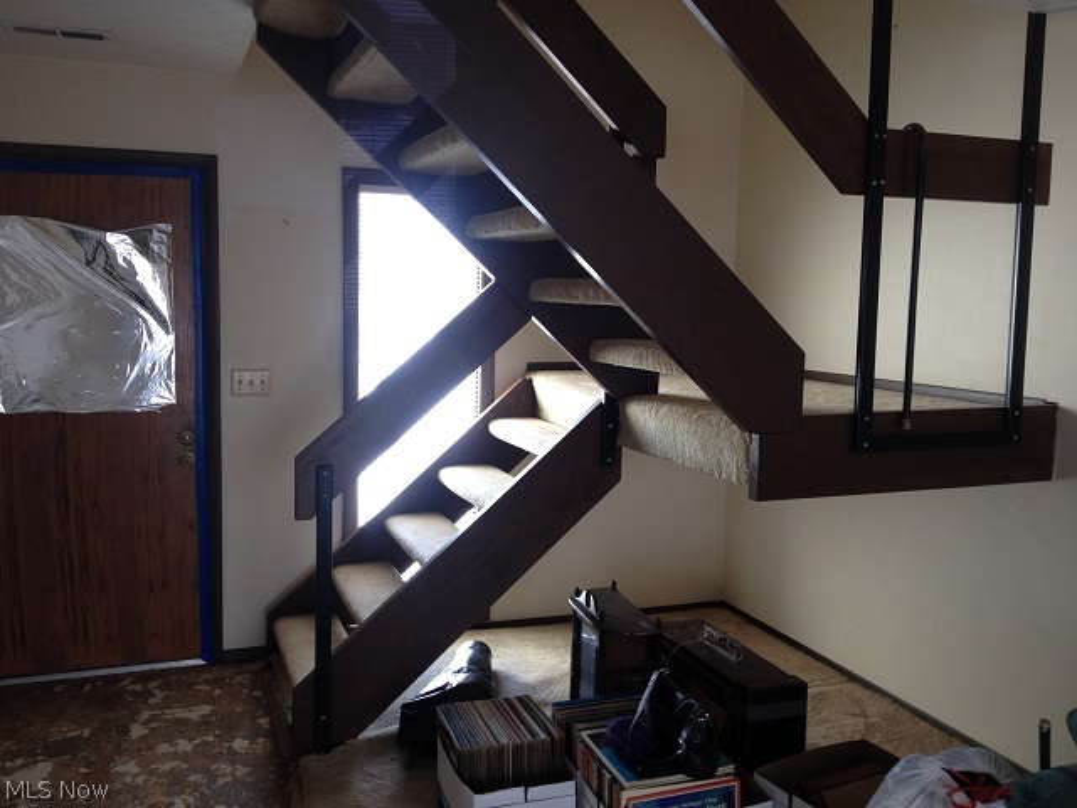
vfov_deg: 40.7
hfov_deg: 52.6
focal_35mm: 35
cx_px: 538
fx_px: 1089
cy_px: 404
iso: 64
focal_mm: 4.28
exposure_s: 1/60
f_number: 2.4
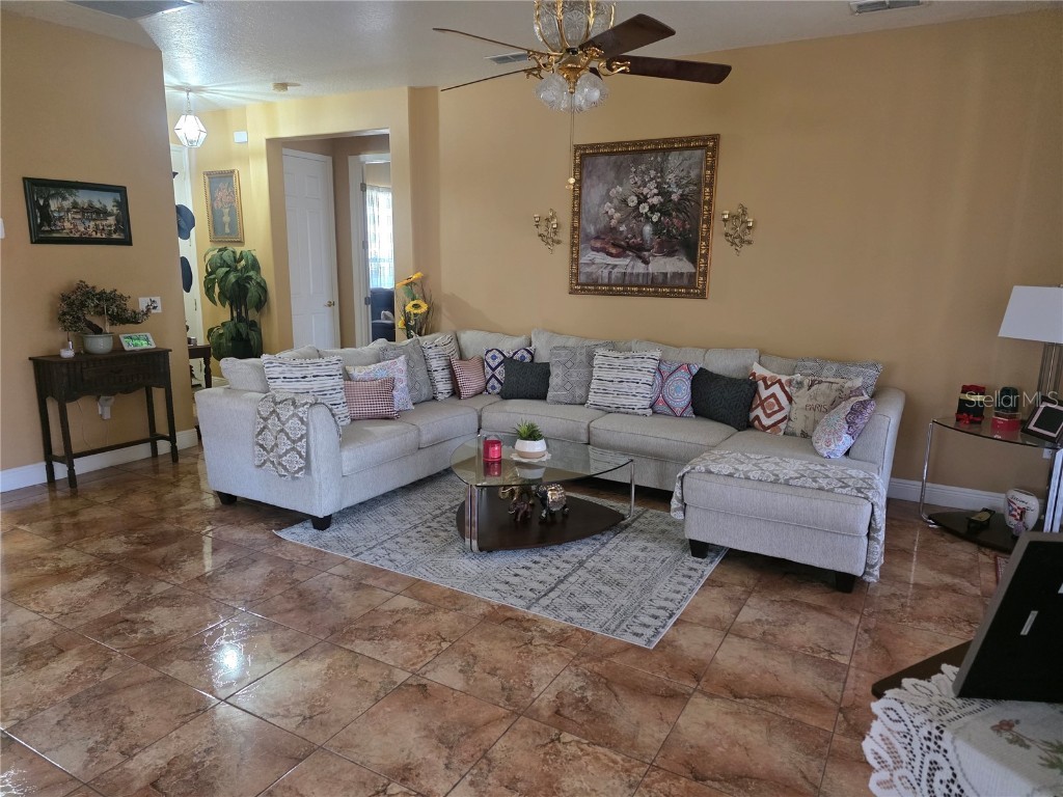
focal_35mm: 23
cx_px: 532
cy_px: 398
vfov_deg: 58.9
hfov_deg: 73.9
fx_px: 706
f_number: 1.7
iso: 1250
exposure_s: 1/120
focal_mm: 6.3
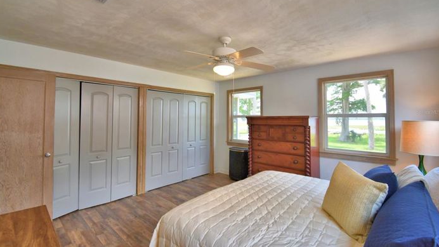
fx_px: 186
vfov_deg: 66.9
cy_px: 112
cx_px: 218
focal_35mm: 16
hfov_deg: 99.4
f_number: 4.5
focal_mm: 10
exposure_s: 1/125
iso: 280
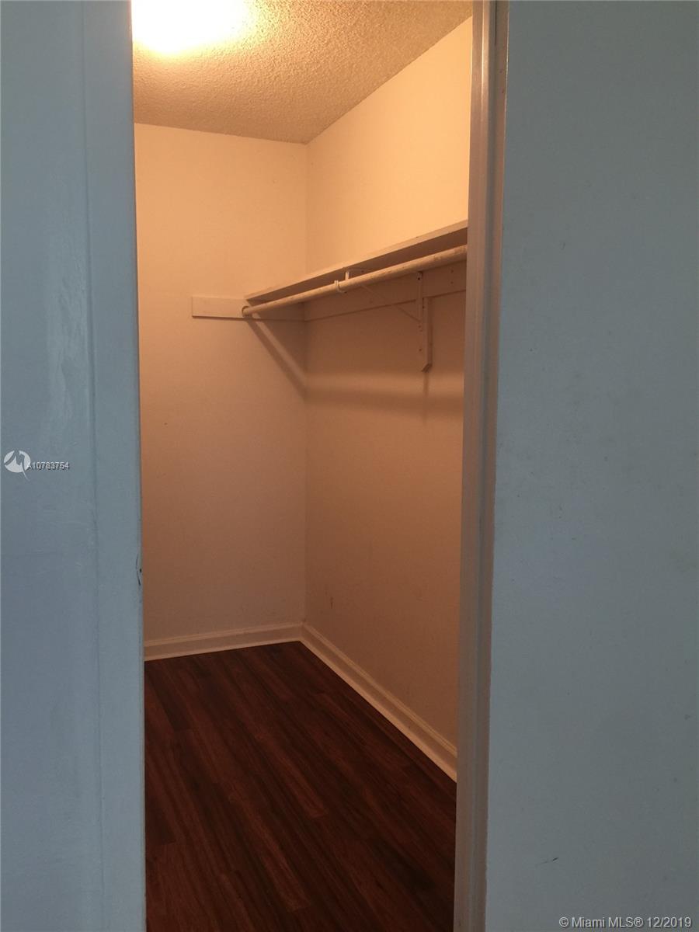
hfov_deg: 48.2
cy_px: 466
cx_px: 350
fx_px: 781
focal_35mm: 29
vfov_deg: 61.7
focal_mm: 4.15
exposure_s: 1/15
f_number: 2.2
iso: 64
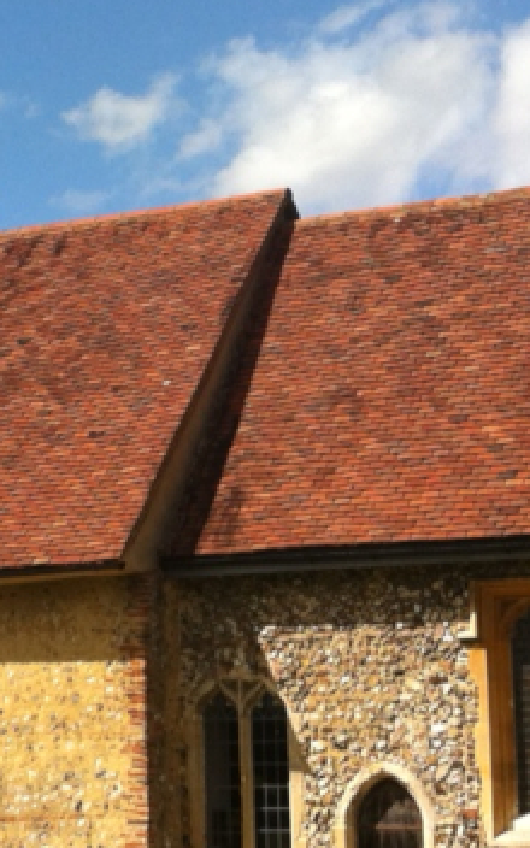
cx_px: -31
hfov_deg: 12.8
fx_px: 2334
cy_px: 454
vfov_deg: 20.6
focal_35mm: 101
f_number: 2.8
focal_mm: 3.85
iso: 80
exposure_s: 1/1257
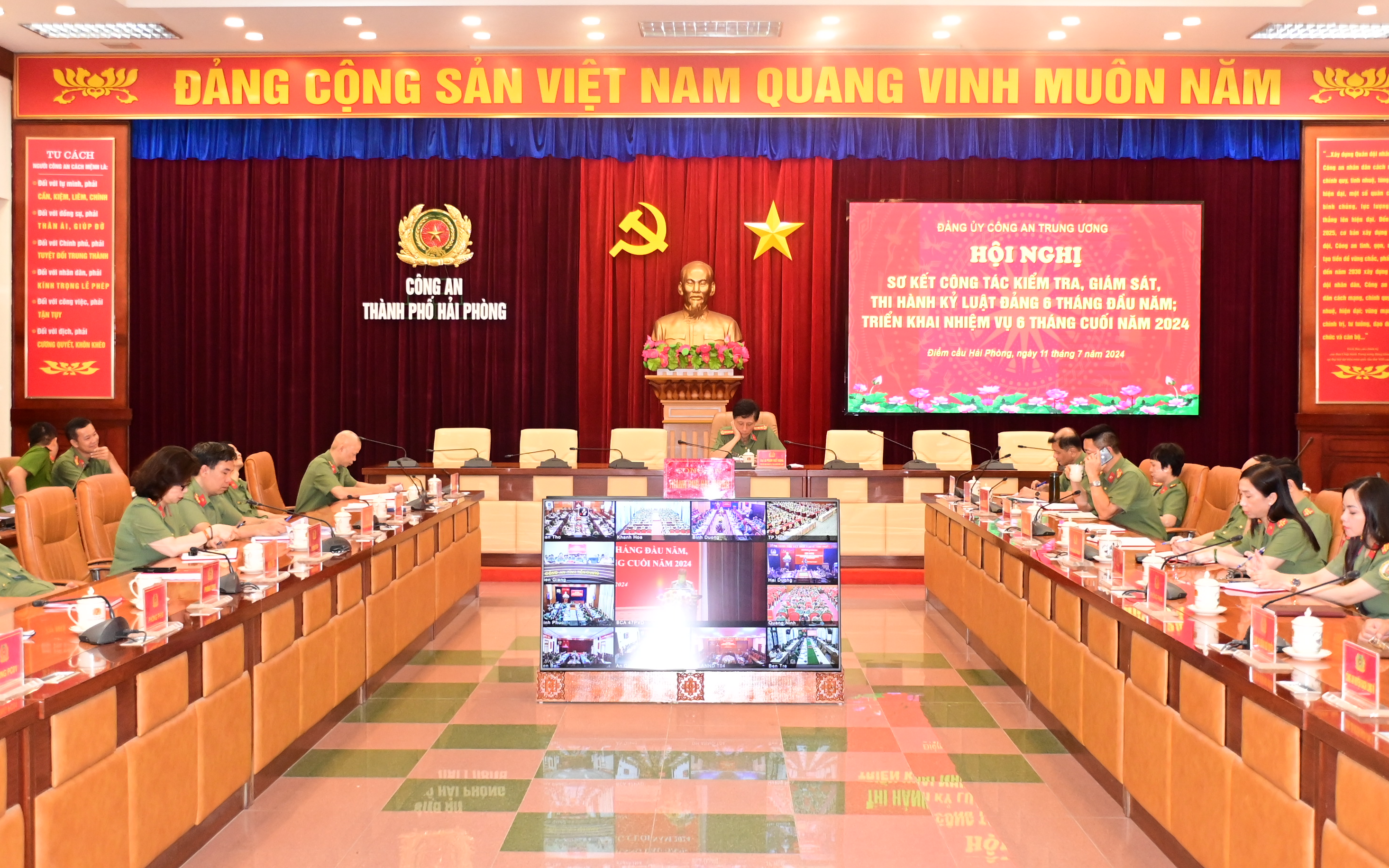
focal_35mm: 41
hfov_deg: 48.2
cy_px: 424
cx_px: 696
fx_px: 1552
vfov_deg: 31.2
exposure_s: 1/200
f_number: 4
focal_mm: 27
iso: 3200
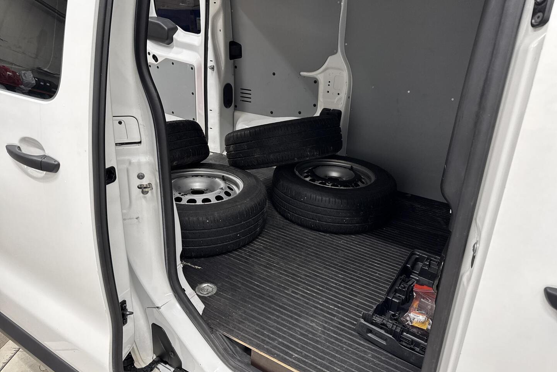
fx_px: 387
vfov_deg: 51.3
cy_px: 185
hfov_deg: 71.5
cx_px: 278
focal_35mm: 25
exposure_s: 1/100
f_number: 1.78
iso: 200
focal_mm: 6.76
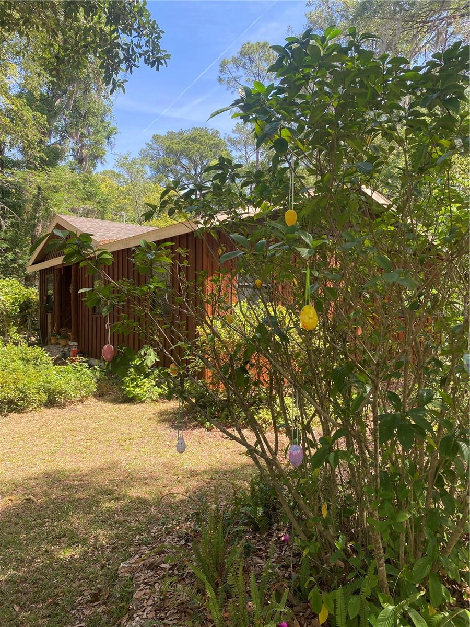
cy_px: 314
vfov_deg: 67.3
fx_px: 471
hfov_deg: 53.1
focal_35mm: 26
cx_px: 235
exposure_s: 1/447
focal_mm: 4.25
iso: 32
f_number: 1.8
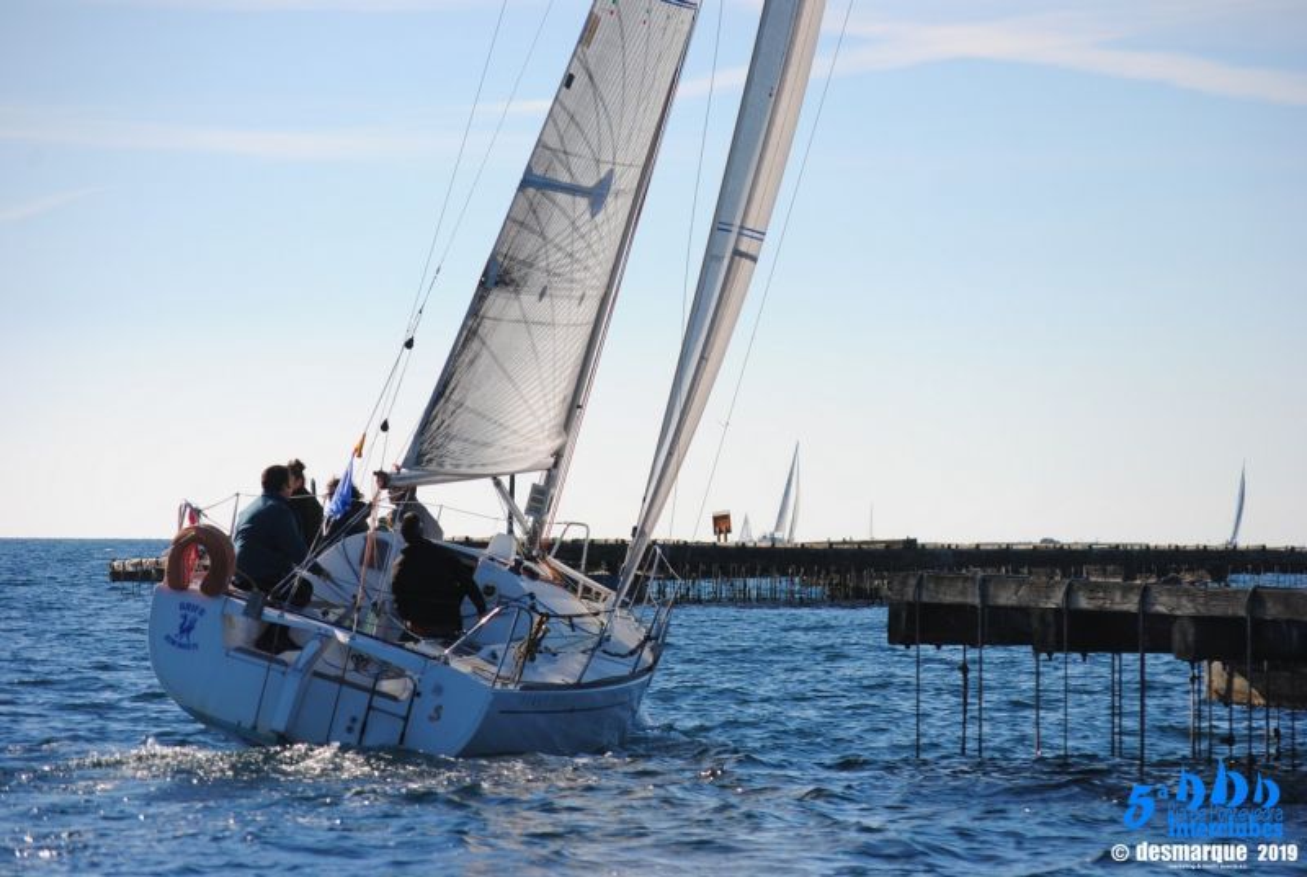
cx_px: 654
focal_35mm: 165
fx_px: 6003
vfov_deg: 8.4
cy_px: 438
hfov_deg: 12.4
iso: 100
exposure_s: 1/640
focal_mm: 110
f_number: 6.3
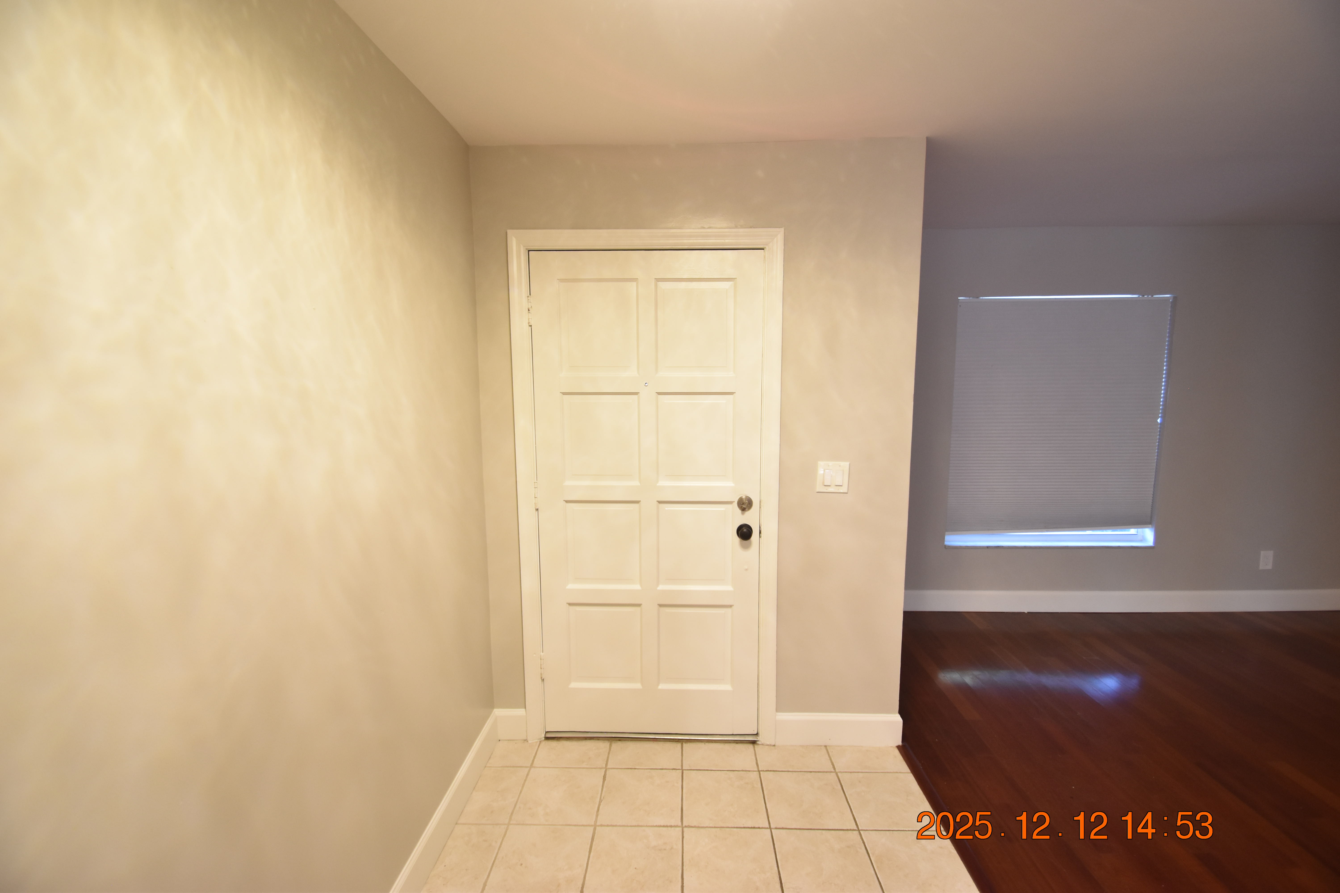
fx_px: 558
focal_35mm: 15
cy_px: 446
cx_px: 670
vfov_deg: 77.3
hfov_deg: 100.4
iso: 800
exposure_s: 1/20
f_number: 3.5
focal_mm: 10
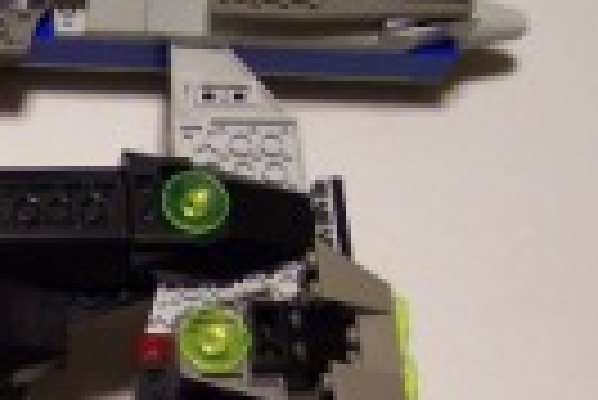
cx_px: -180
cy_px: 587
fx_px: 2212
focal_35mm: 133
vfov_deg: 10.0
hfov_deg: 14.7
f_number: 2.8
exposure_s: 1/10
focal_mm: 8
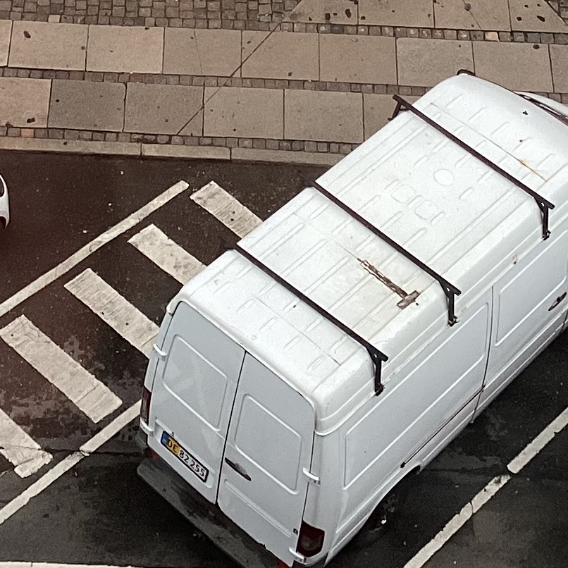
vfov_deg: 15.0
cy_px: -169
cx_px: 235
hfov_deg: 15.7
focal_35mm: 111
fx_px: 2061
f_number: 2.4
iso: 80
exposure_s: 1/60
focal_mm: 3.3
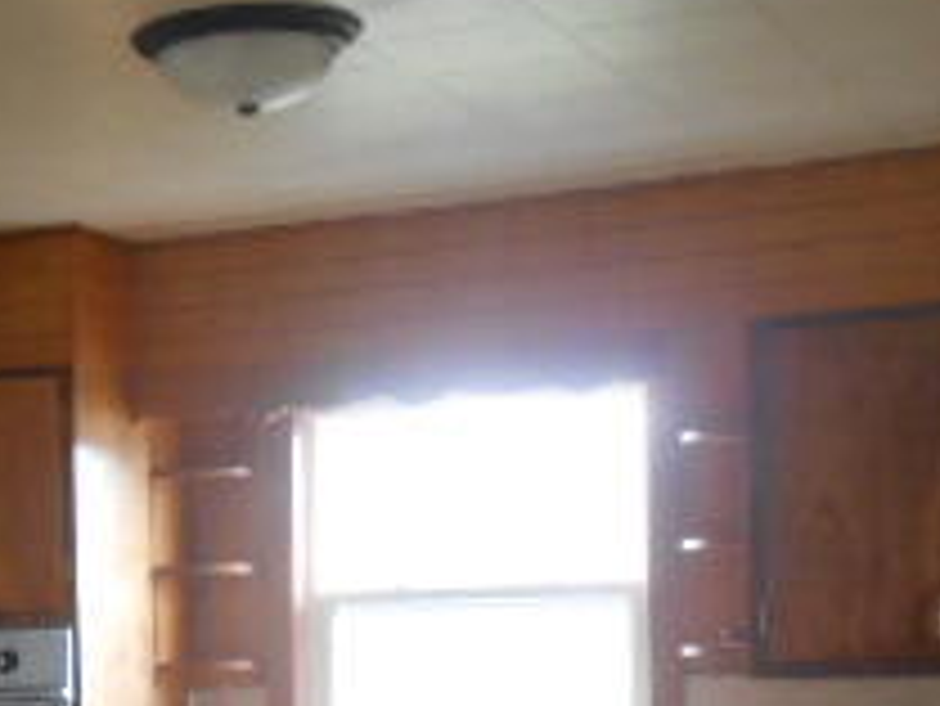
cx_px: -108
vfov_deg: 15.5
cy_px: 832
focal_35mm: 92
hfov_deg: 20.3
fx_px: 2500
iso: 400
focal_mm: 5.3
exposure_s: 1/25
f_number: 3.8
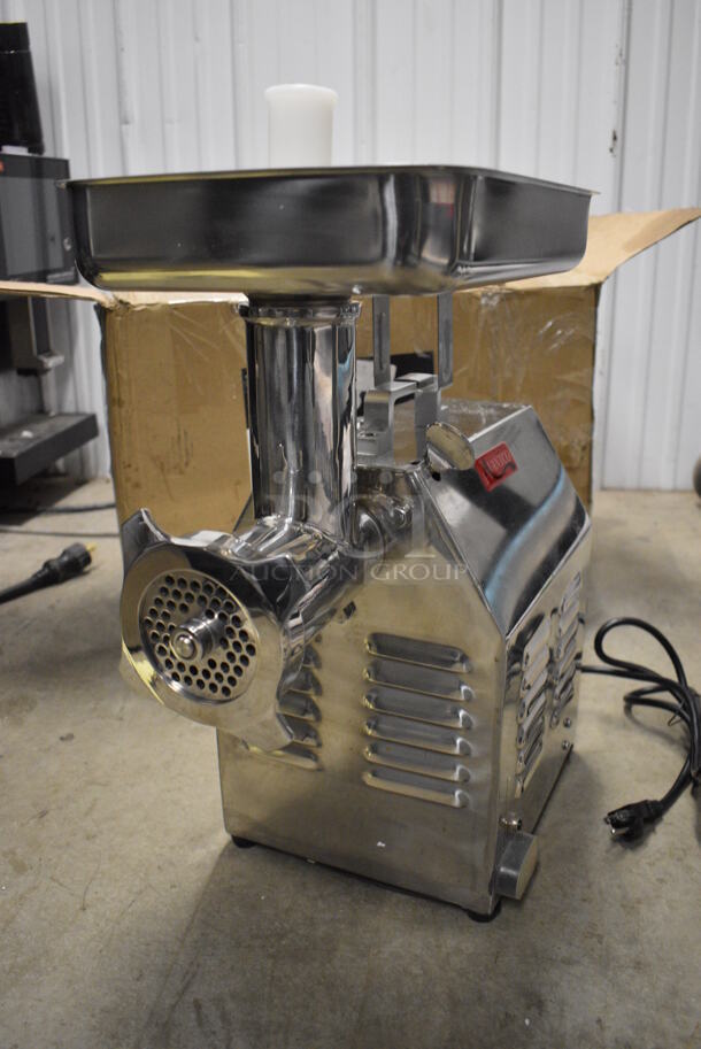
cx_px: 350
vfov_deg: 61.9
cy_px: 524
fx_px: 875
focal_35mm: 30
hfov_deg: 43.7
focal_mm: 20
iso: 2800
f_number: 3.5
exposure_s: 1/125
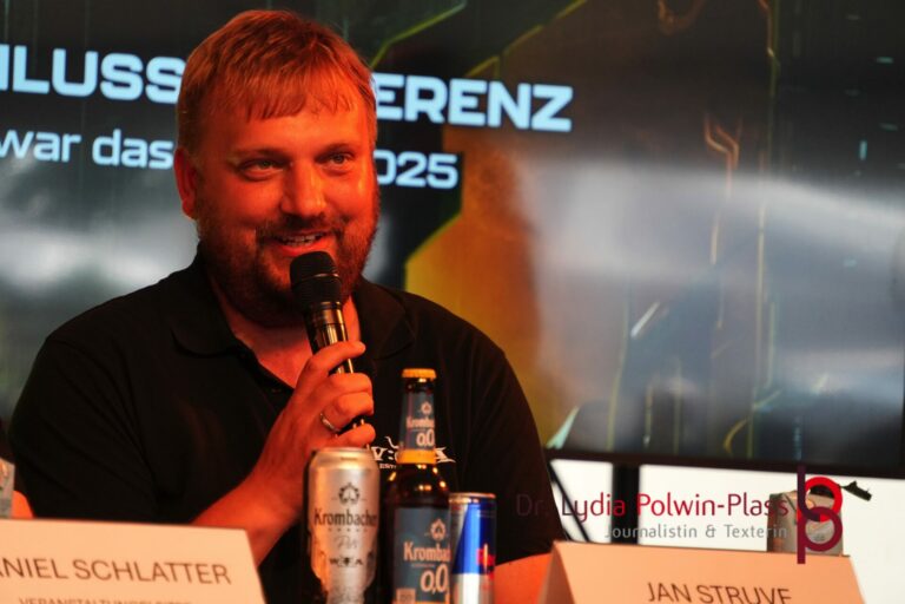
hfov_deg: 8.2
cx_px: 452
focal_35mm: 250
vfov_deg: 5.5
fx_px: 6297
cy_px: 302
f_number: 6.3
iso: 2500
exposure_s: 1/320
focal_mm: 167
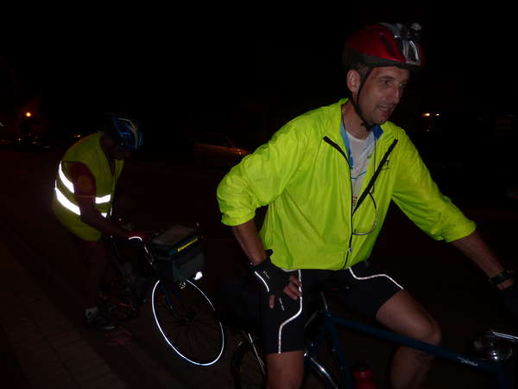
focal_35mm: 25
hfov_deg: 69.4
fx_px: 374
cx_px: 259
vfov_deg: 54.9
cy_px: 194
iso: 100
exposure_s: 1/30
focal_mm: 4.1
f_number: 3.3
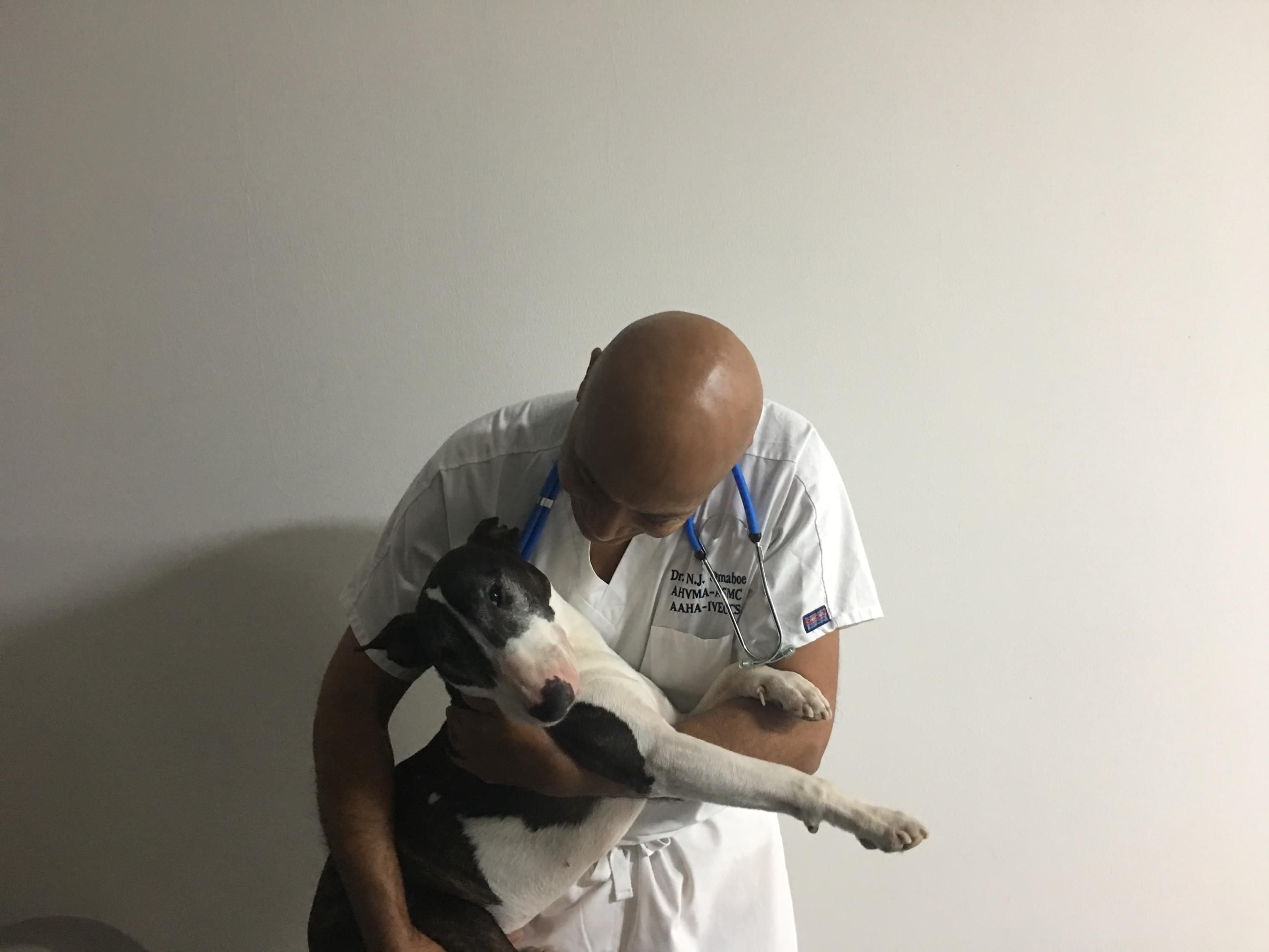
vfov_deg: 48.2
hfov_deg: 61.7
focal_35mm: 29
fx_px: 1063
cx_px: 634
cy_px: 476
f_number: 2.2
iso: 100
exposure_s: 1/8
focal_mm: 4.15
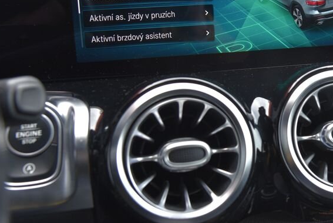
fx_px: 518
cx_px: 282
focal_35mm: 56
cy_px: 44
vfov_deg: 23.9
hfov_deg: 34.2
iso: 500
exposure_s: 1/100
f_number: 5
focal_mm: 31
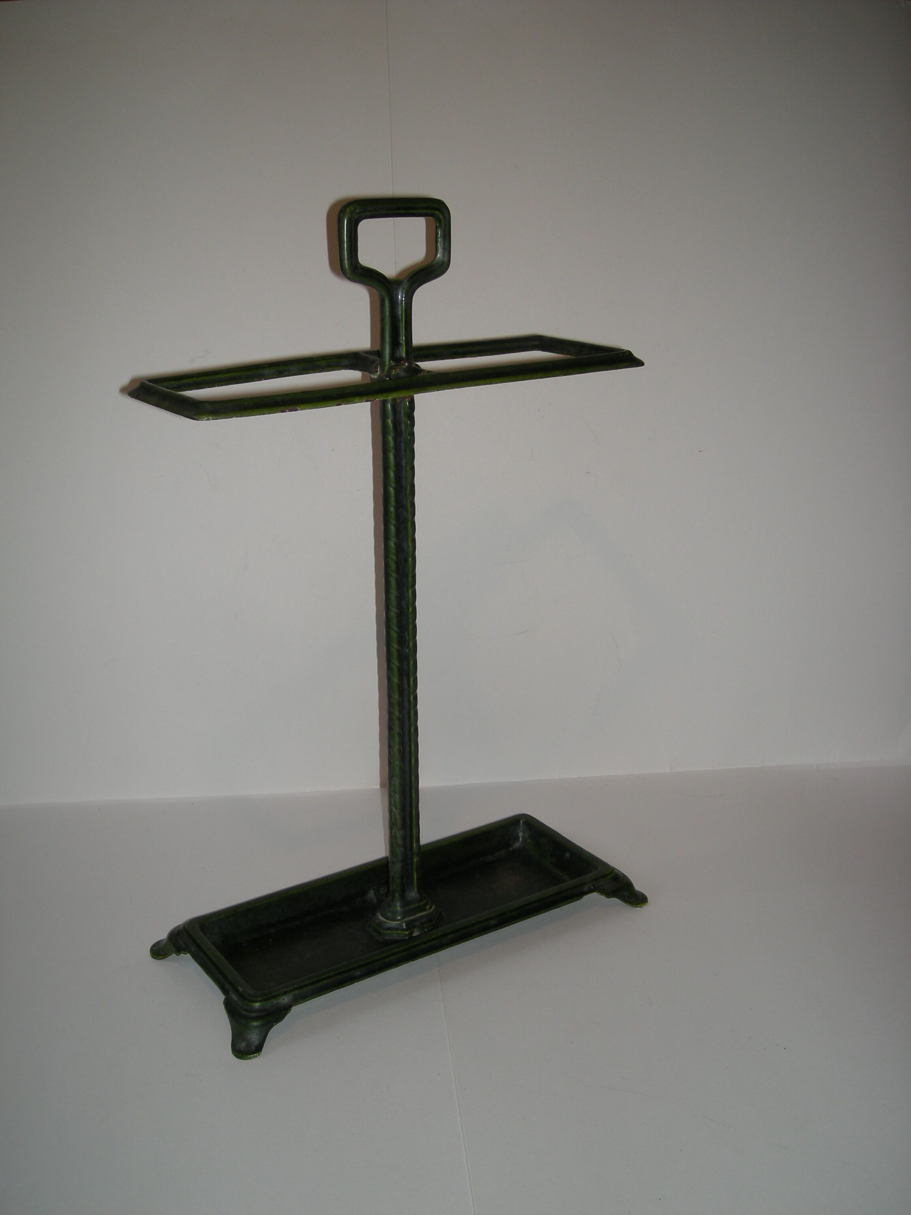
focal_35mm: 35
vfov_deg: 52.6
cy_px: 608
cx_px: 456
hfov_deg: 40.7
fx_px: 1228
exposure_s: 1/53.6
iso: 50
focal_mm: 5.7
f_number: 2.8
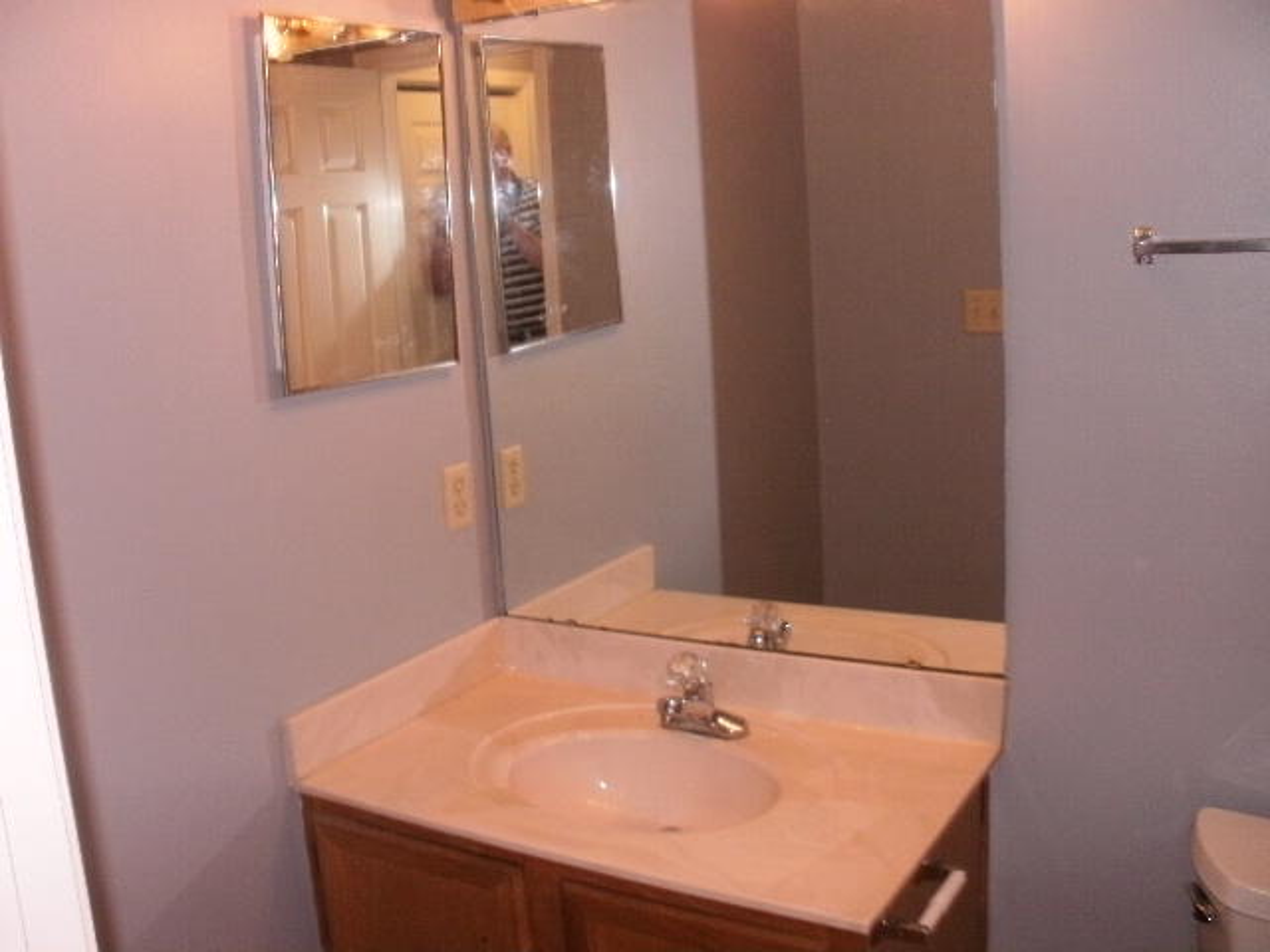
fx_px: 1321
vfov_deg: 39.7
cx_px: 635
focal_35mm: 36
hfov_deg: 51.4
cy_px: 476
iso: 125
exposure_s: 1/30
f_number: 3.5
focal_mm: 6.3
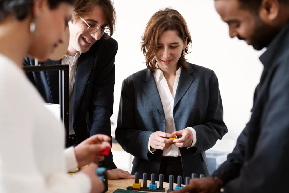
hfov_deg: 39.6
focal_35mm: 50
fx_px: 401
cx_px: 144
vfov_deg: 27.0
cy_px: 96
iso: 3200
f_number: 1.8
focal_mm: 50
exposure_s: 1/250
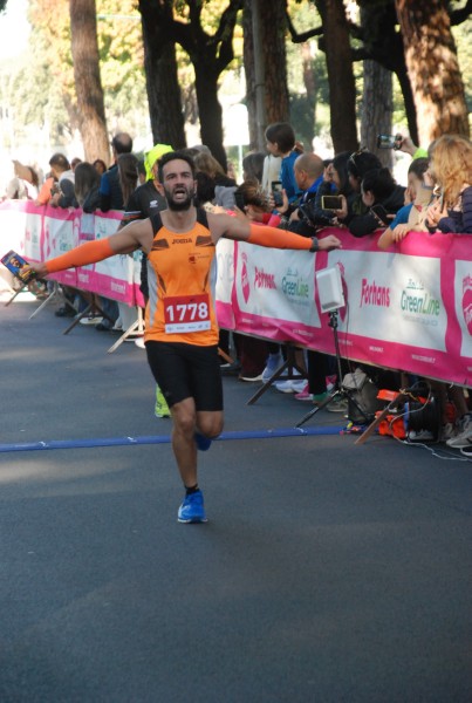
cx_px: 236
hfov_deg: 8.8
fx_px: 3081
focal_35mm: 158
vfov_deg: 13.0
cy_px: 352
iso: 1000
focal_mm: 105
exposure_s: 1/250
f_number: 5.6
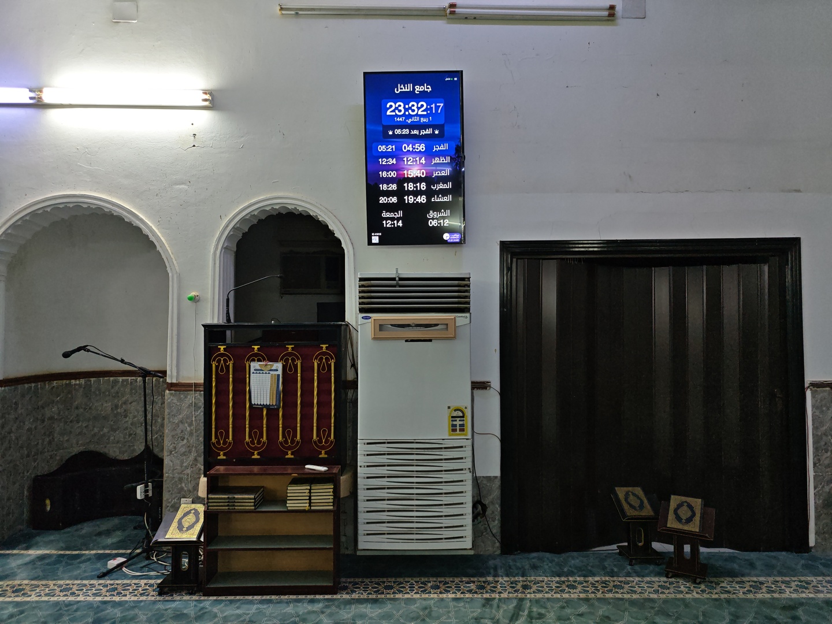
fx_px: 553
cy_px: 312
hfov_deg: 73.9
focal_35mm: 23
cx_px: 416
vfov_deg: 58.9
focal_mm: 5.4
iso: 80
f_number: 1.6
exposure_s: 1/60
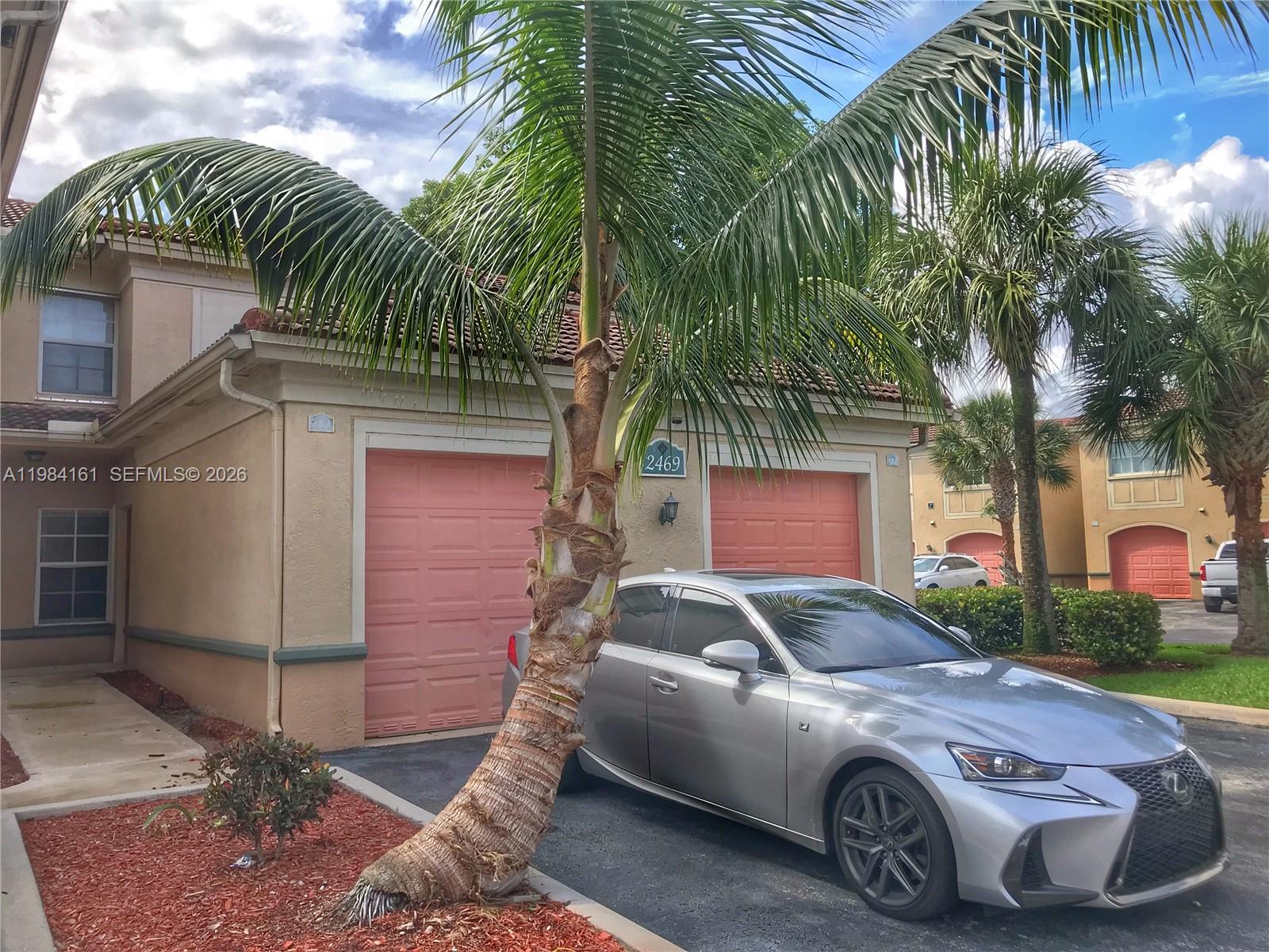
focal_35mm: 28
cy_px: 476
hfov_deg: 63.4
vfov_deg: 49.7
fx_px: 1026
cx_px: 634
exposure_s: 1/887
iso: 20
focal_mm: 3.99
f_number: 1.8
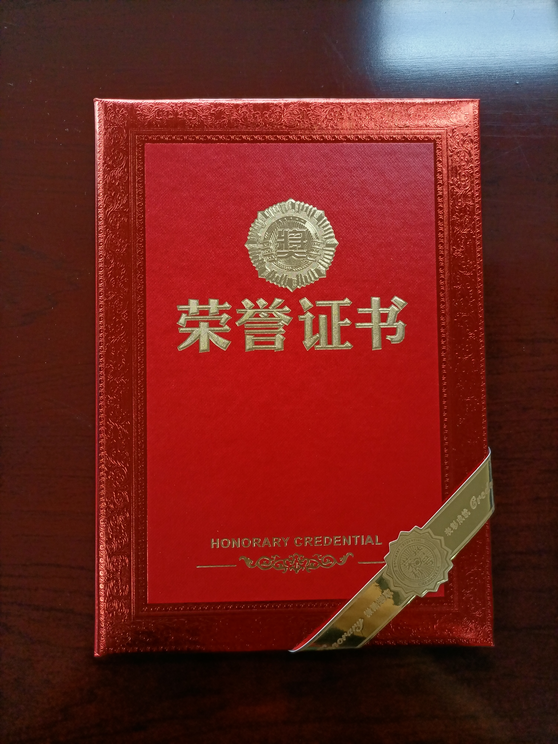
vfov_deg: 67.3
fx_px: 559
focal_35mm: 26
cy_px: 372
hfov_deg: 53.1
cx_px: 279
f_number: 1.8
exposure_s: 1/50
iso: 887
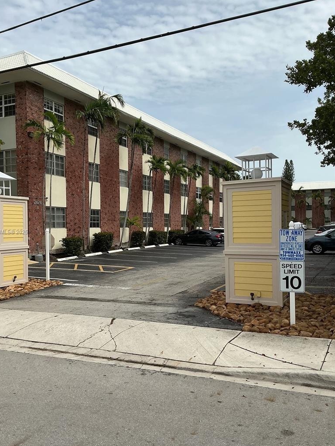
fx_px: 439
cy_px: 232
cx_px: 144
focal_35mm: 34
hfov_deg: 41.7
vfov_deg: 53.9
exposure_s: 1/2538
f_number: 1.8
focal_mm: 3
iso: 25
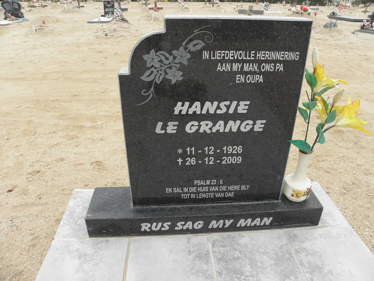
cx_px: 187
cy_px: 140
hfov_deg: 67.3
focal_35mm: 26
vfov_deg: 53.1
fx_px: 281
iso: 64
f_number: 3.5
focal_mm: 4.6
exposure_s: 1/50
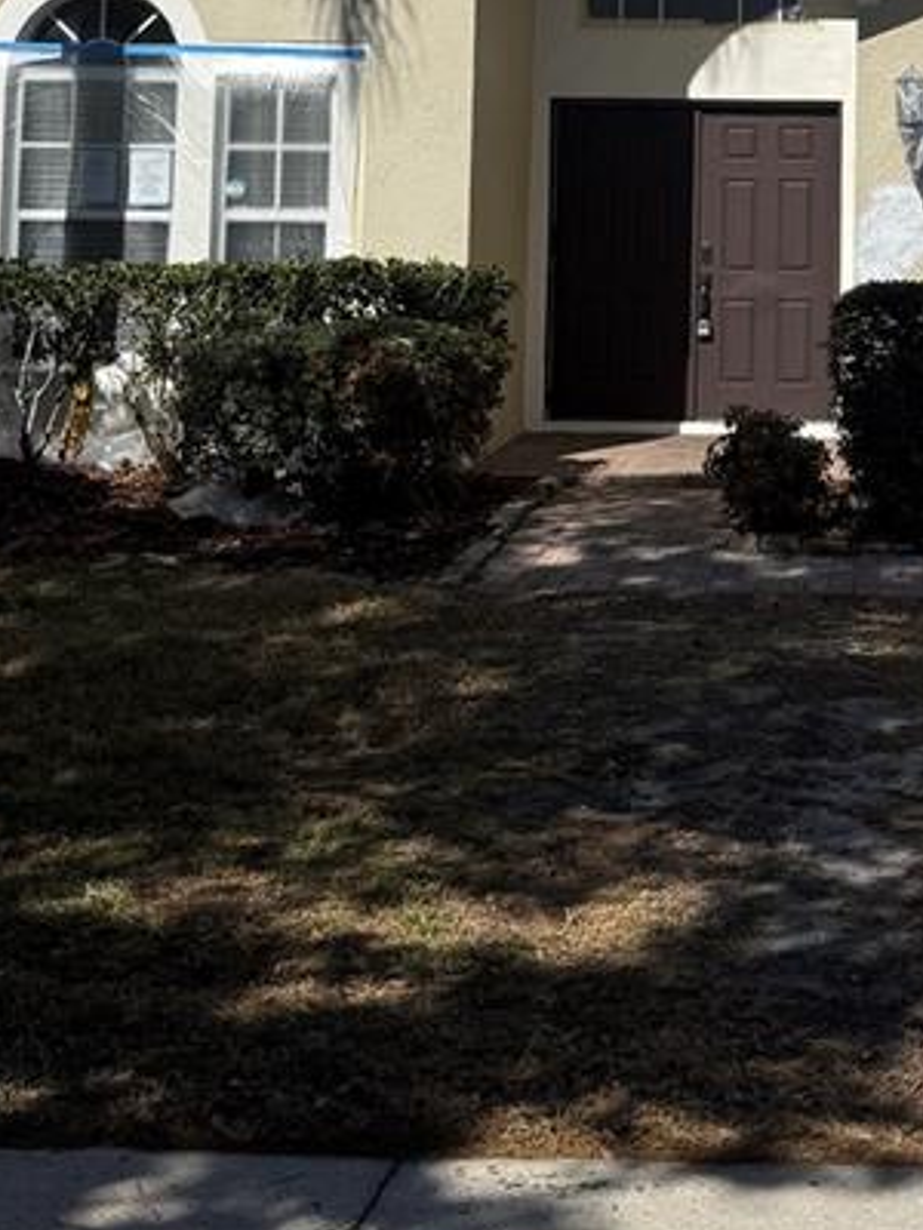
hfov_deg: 20.0
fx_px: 2560
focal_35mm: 72
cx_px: 858
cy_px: 15
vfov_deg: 25.7
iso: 80
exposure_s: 1/9091
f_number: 1.78
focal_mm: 6.76
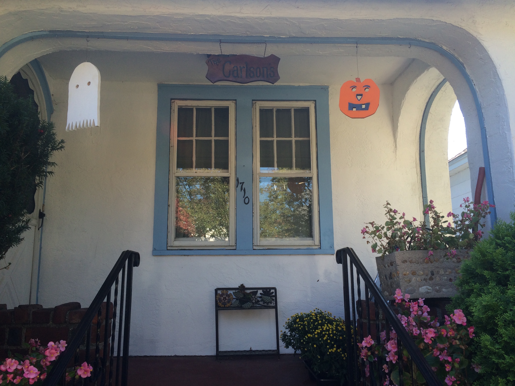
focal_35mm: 29
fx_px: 431
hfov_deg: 61.7
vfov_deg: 48.2
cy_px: 193
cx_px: 258
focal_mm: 4.15
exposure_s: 1/213
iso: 32
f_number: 2.2
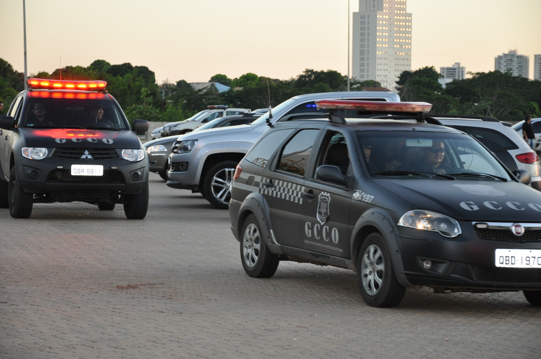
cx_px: 270
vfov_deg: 10.7
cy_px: 180
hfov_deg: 16.1
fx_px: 1914
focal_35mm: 128
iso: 800
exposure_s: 1/125
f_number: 5.6
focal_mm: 85
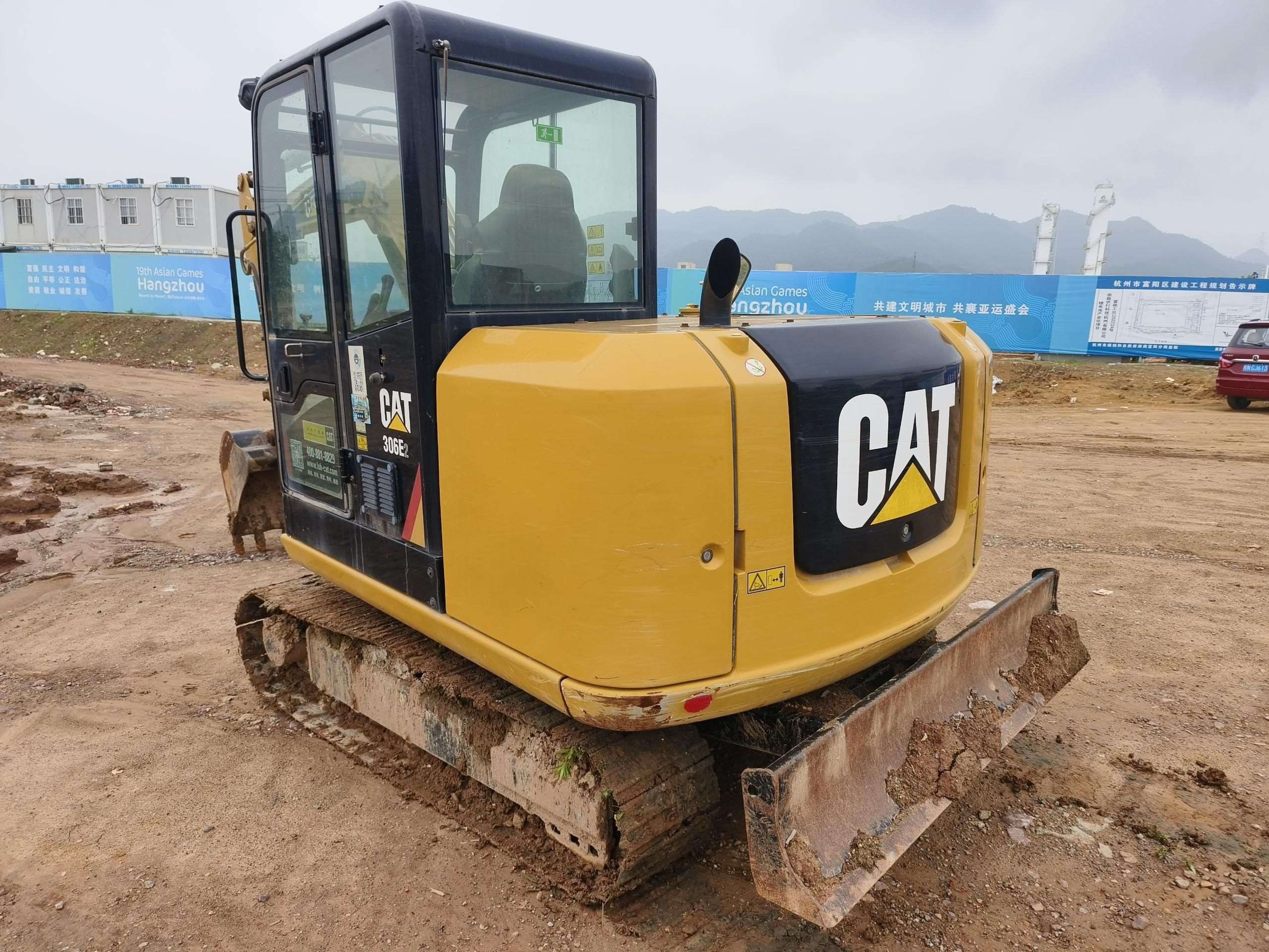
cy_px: 476
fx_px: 843
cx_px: 634
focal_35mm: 23
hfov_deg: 73.9
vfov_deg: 58.9
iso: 72
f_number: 1.75
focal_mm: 5.5
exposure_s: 1/714
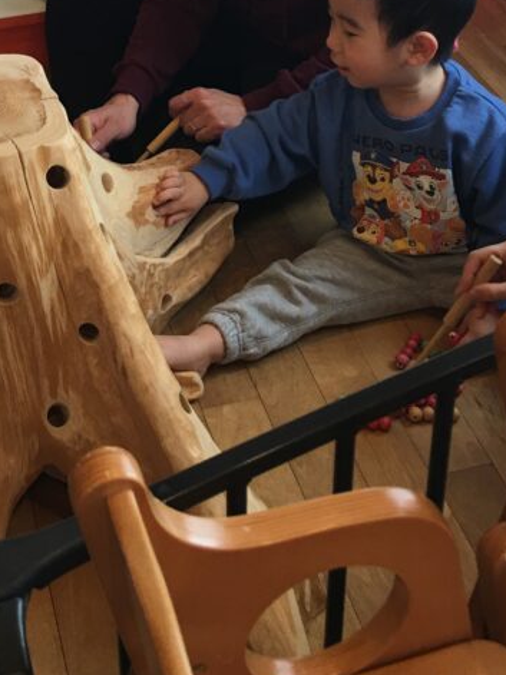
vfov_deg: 28.3
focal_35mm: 64
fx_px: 1248
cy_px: -10
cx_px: 118
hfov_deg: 22.7
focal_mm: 4.15
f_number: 2.2
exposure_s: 1/30
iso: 32
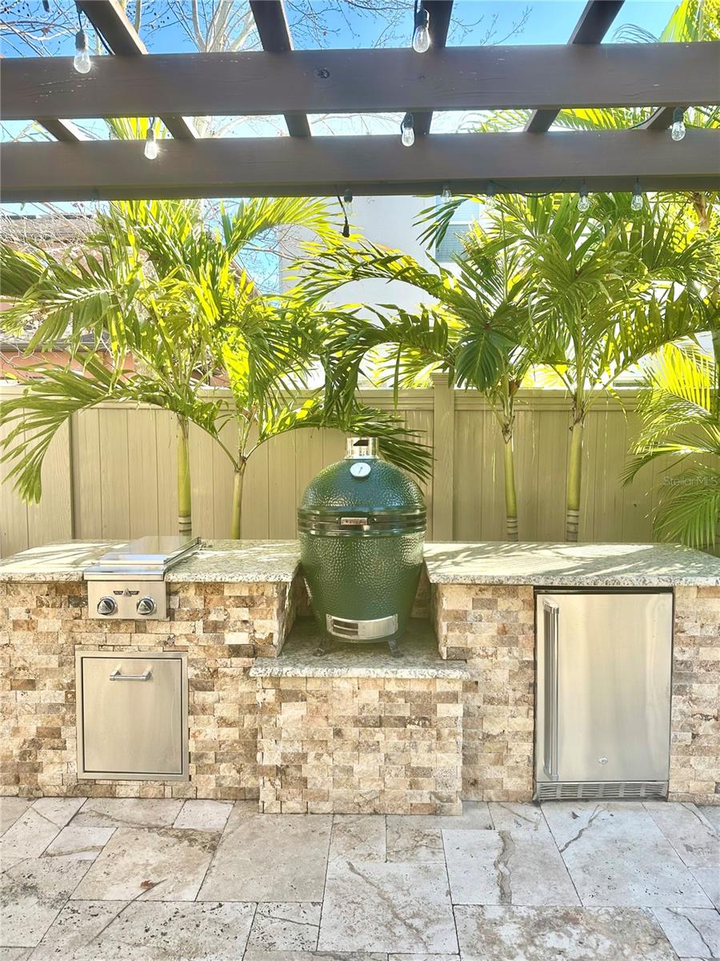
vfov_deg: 71.6
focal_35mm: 24
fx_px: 666
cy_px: 480
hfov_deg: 56.8
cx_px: 360
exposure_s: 1/611
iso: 80
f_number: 1.78
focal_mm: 6.86
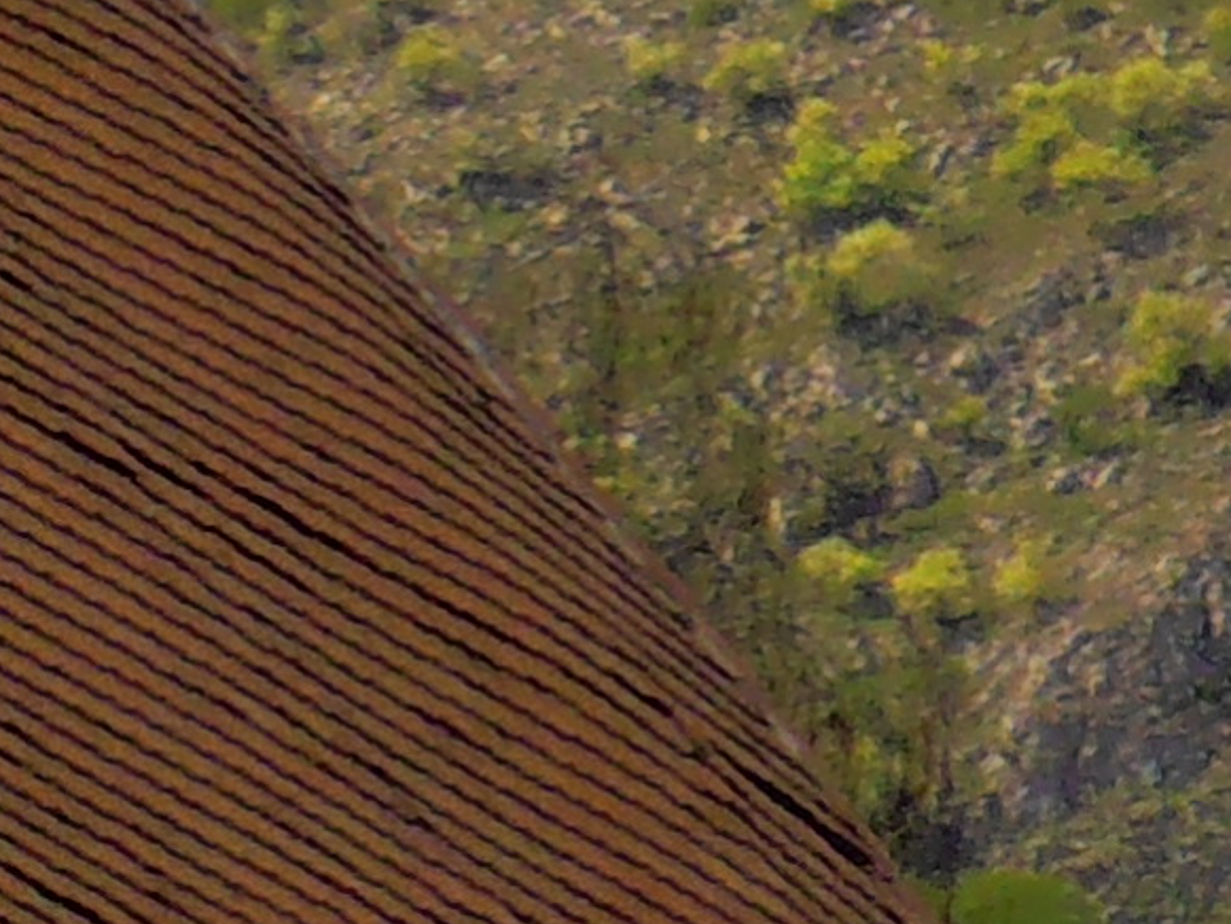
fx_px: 23084
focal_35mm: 649
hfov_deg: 3.0
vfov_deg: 2.3
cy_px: 513
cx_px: 3689
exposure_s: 1/640
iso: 80
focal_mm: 15.51
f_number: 5.1
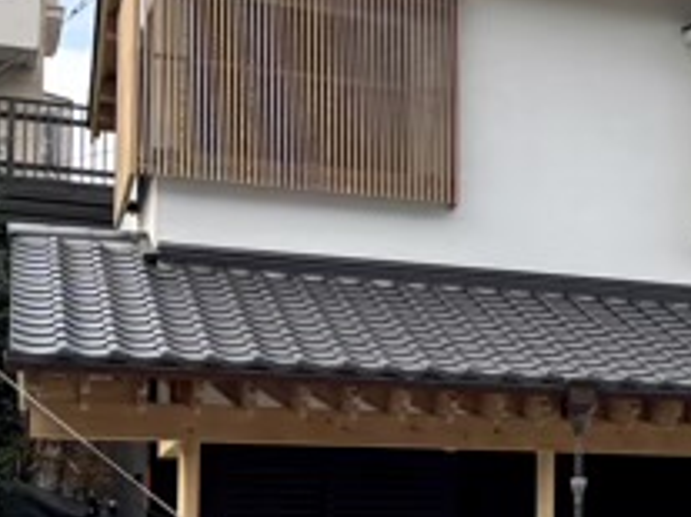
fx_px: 1756
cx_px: 1075
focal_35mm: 88
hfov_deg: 19.1
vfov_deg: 16.6
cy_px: 455
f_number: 1.6
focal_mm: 5.96
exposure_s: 1/758
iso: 50
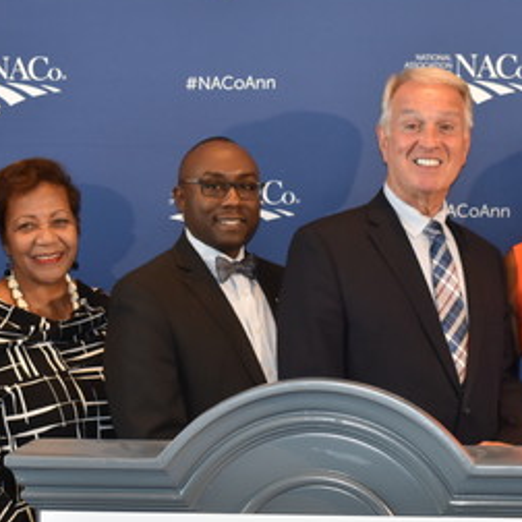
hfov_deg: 17.2
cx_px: 331
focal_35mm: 101
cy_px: 329
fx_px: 1722
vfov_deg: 17.2
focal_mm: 35
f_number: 5.6
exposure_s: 1/125
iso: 800
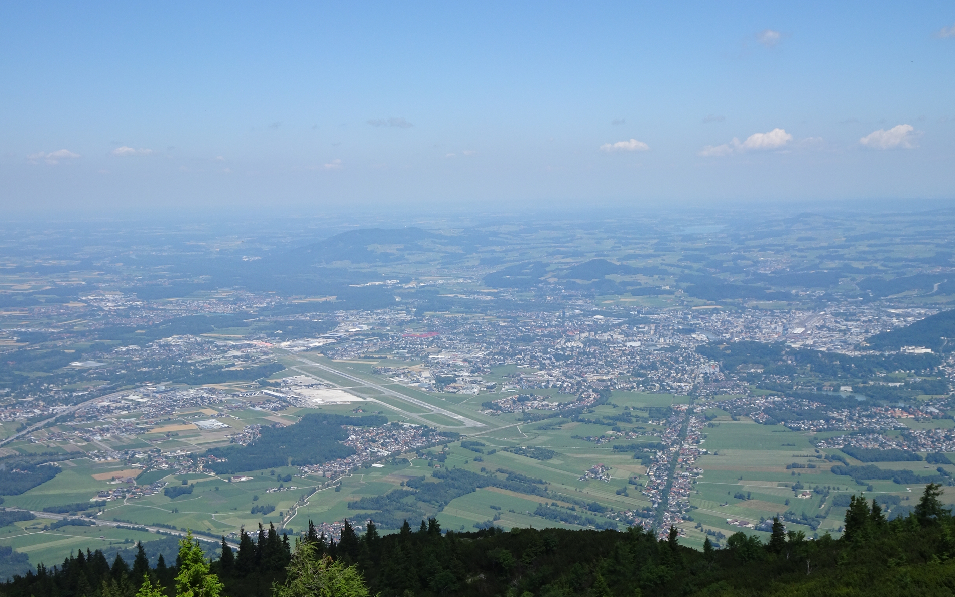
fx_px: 1197
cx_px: 478
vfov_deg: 28.0
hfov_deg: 43.5
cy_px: 341
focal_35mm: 46
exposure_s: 1/640
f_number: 4.5
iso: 80
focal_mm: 7.3
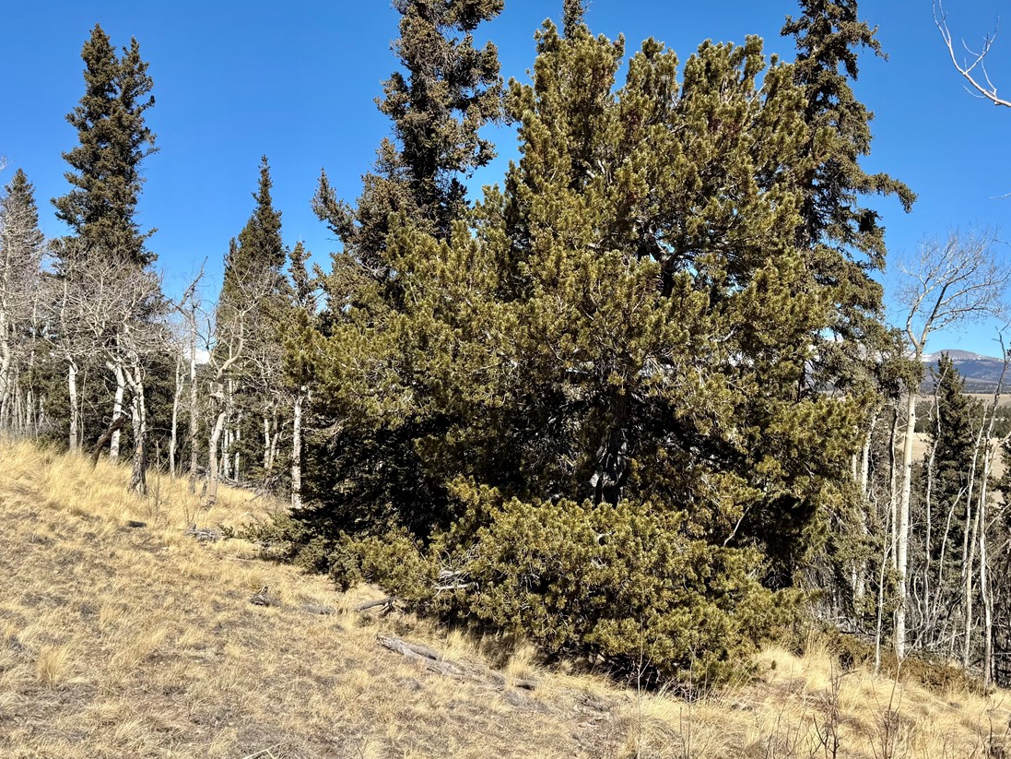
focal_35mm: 35
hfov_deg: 52.6
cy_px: 305
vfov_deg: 40.5
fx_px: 1022
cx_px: 547
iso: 80
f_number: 1.78
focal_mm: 6.76
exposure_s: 1/4608
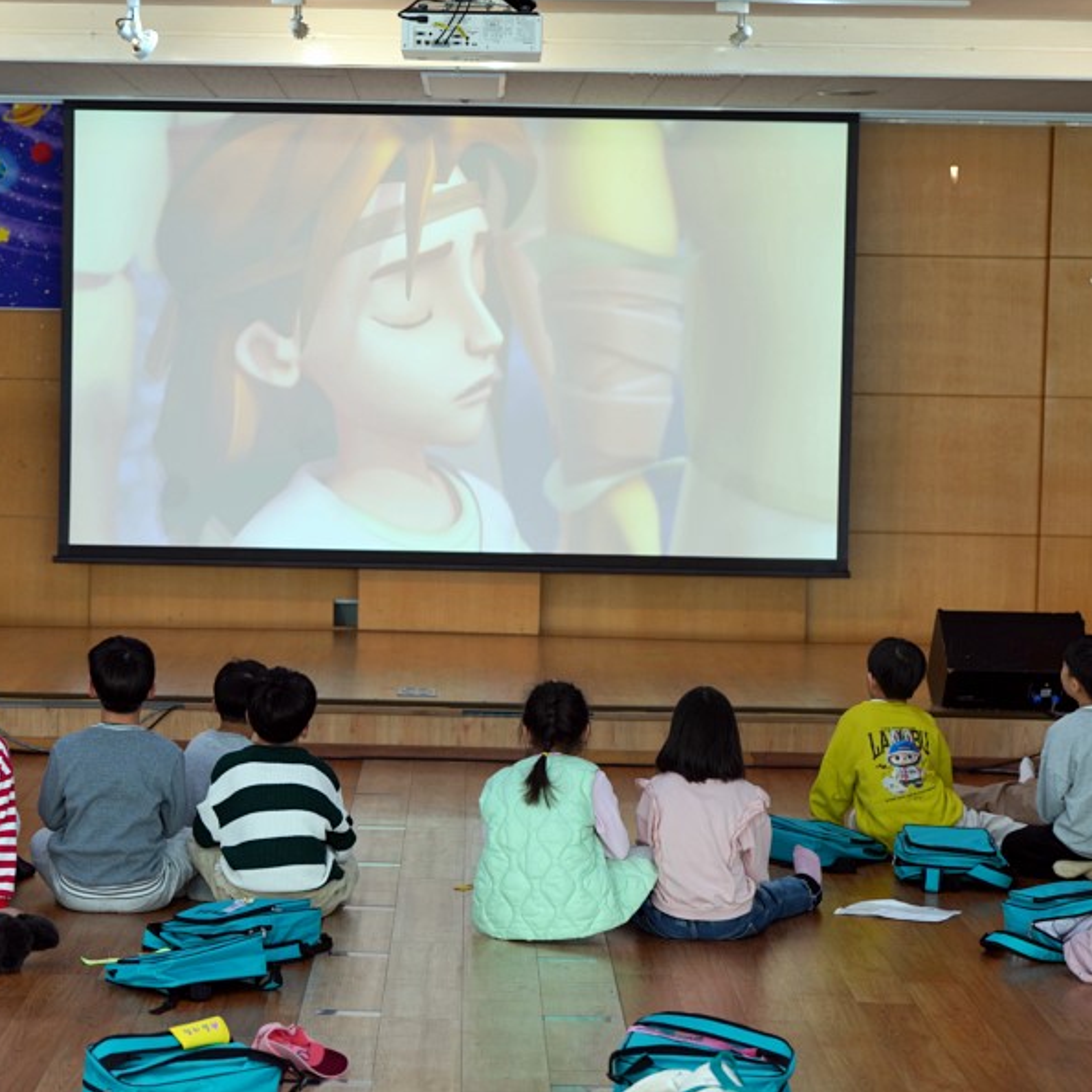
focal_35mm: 90
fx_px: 3212
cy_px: 543
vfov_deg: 19.3
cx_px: 395
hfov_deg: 19.3
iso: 320
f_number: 4
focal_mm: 70
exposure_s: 1/160
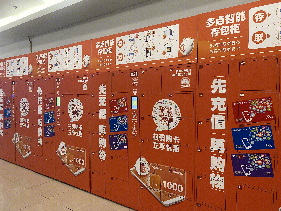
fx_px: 211
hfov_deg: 67.3
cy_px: 106
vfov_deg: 53.1
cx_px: 140
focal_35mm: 26
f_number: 1.8
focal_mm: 4.25
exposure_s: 1/50
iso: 125
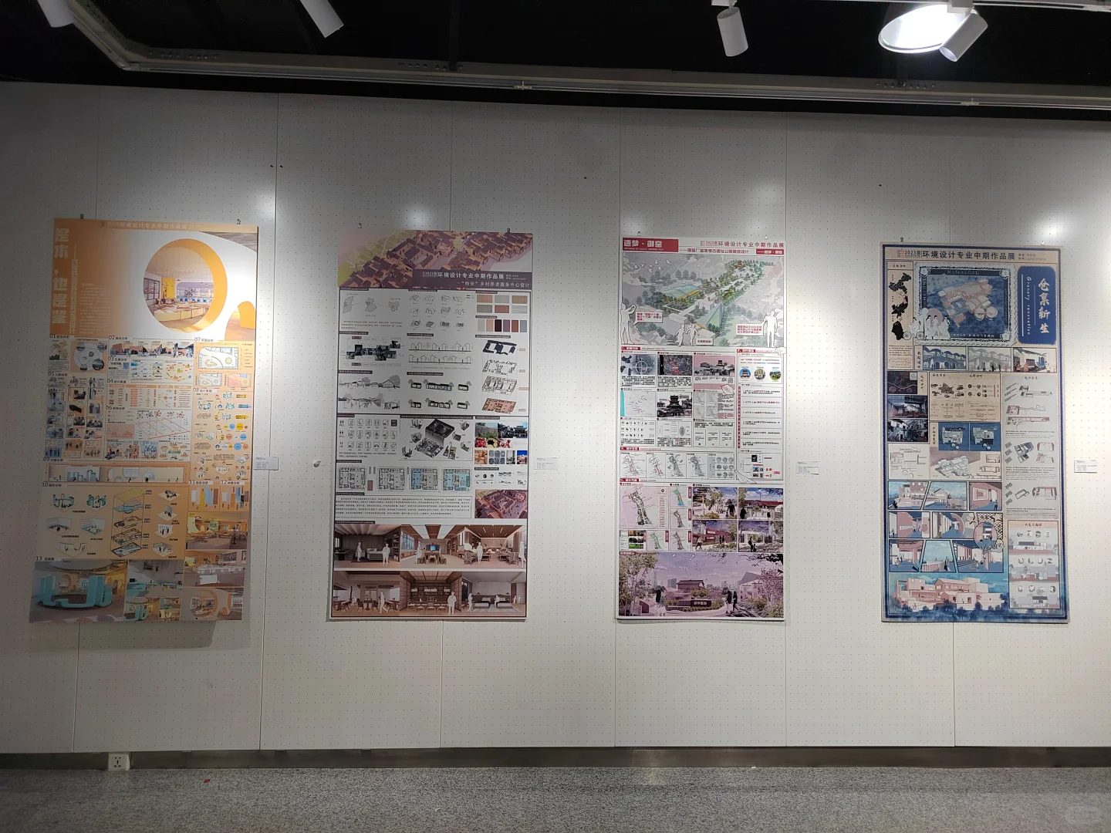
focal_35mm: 23
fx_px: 738
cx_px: 556
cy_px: 416
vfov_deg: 58.9
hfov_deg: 73.9
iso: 206
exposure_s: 1/100
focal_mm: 5.52
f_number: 1.9
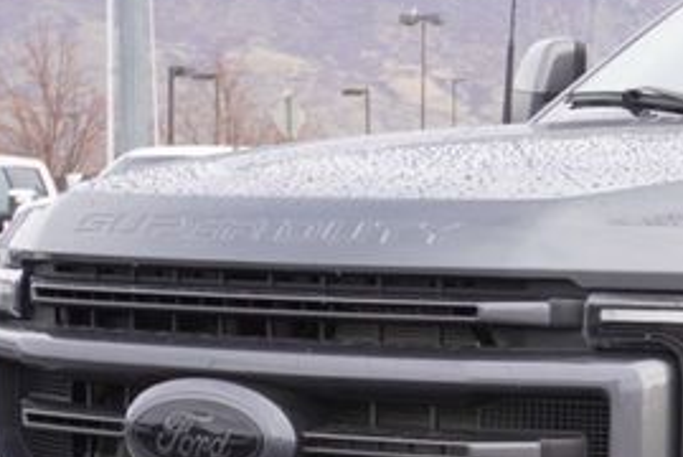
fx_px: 3360
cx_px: 1069
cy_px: 546
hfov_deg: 11.1
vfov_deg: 7.7
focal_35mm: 177
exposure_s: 1/100
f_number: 6.3
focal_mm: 31
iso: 100
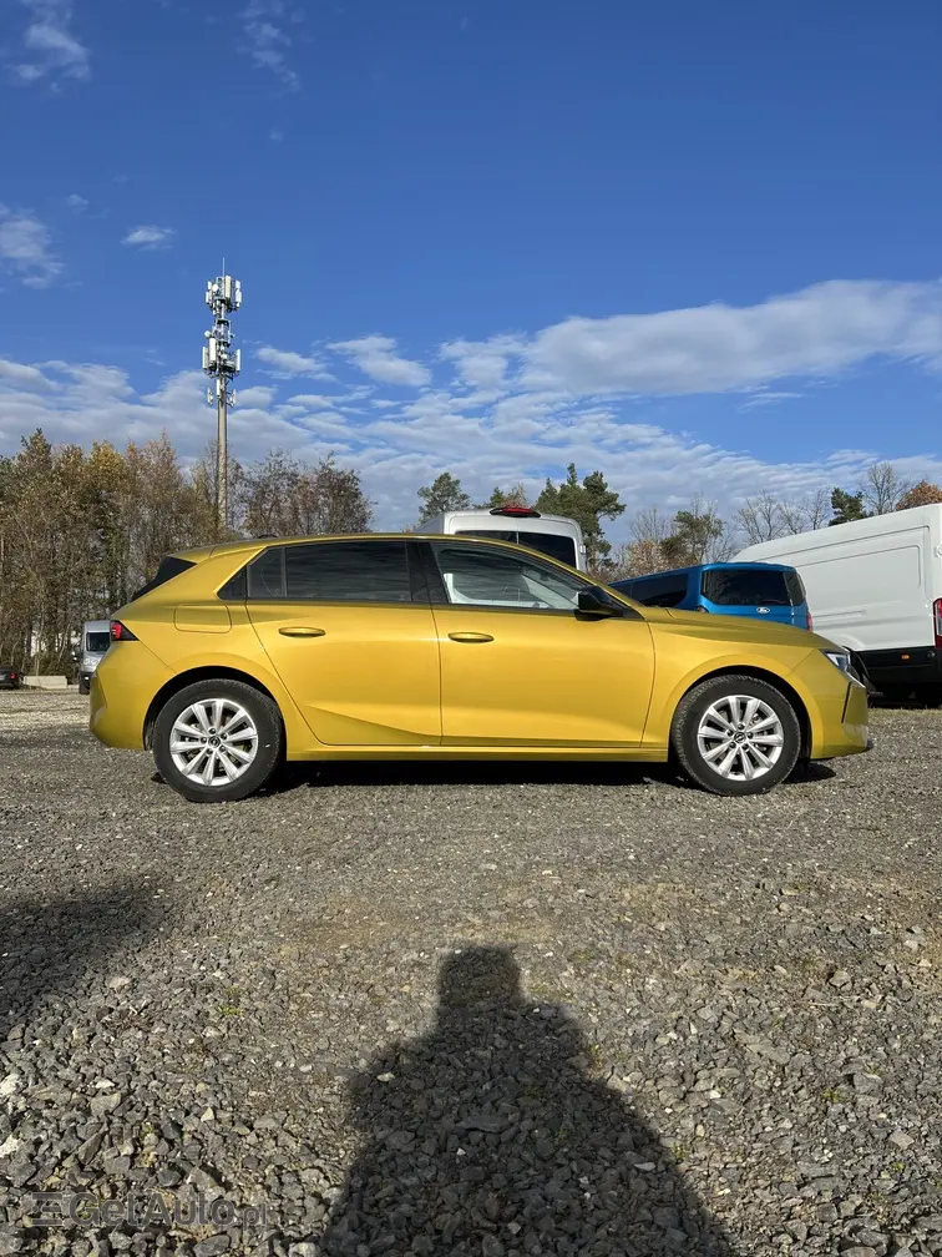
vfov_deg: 67.3
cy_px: 628
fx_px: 943
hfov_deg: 53.1
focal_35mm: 26
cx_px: 471
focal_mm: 5.7
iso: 50
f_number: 1.5
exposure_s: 1/5319
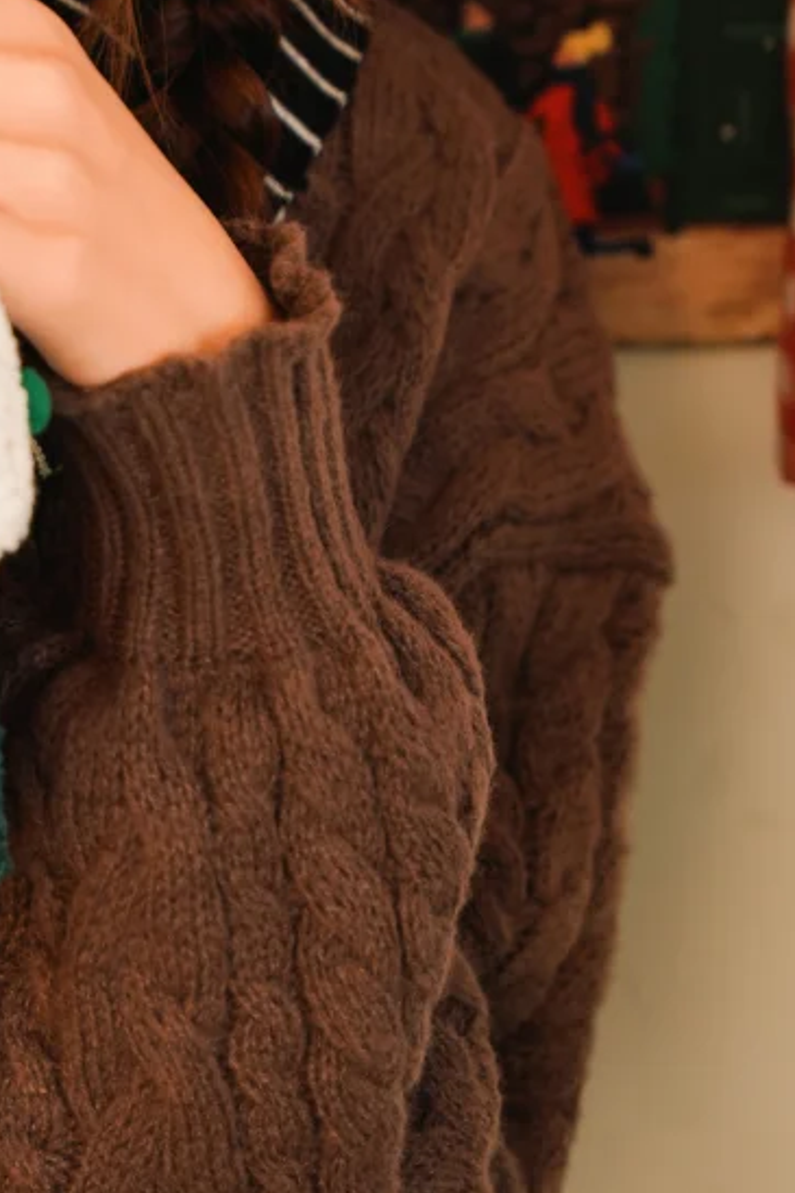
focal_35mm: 207
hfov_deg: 6.6
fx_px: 6861
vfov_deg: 9.9
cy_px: 422
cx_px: -172
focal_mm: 70
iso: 500
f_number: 2.8
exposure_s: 1/125
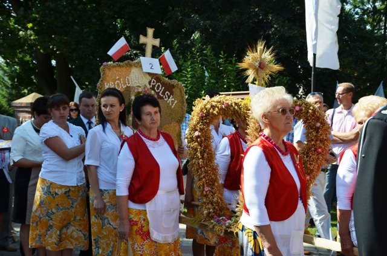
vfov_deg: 20.1
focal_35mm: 68
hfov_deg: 29.9
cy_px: 128
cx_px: 194
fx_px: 724
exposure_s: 1/250
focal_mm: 45
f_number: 8
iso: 160
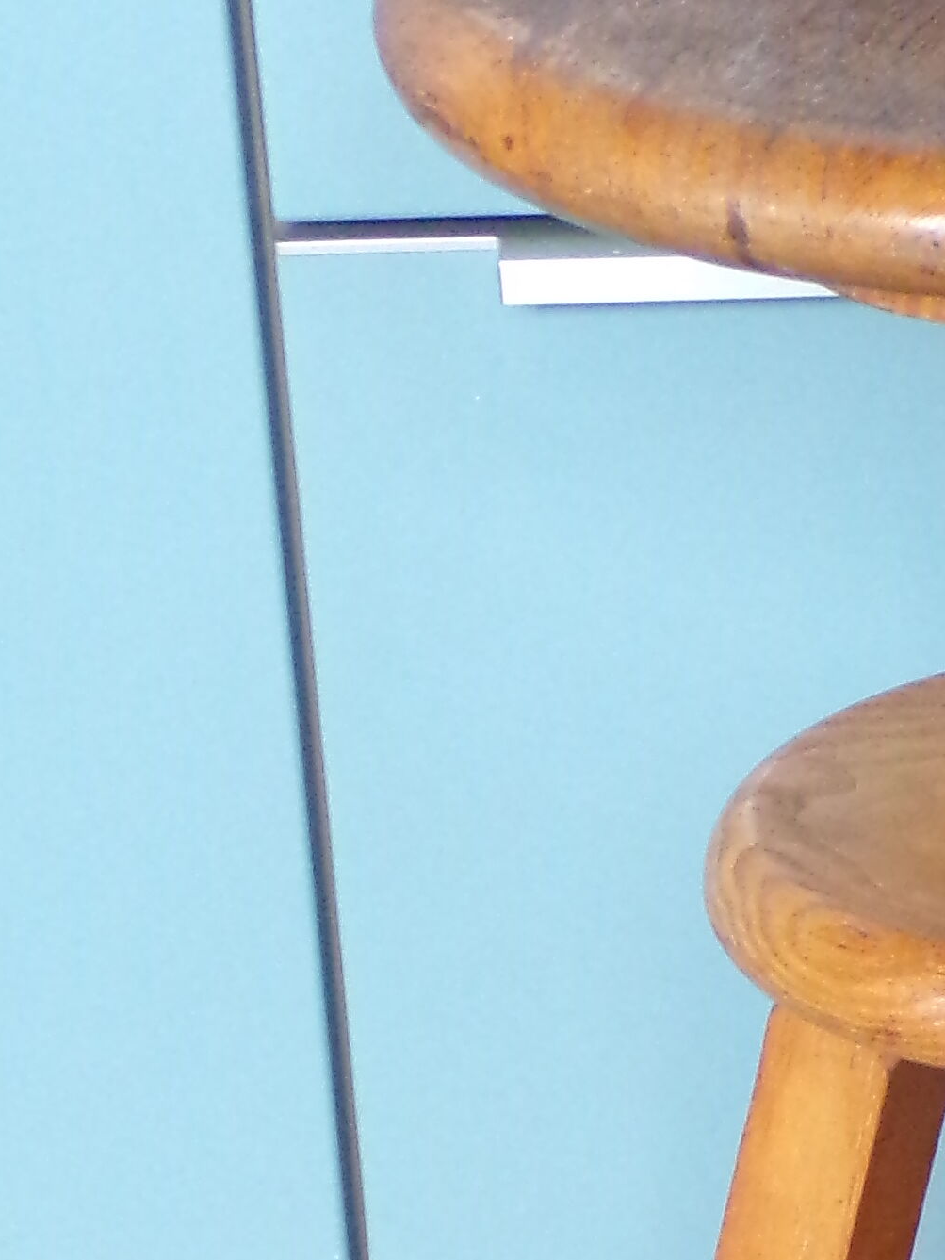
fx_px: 8152
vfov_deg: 8.8
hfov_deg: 6.6
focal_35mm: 224
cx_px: 1171
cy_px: 1259
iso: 400
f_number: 3.8
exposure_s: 1/25
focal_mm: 11.6
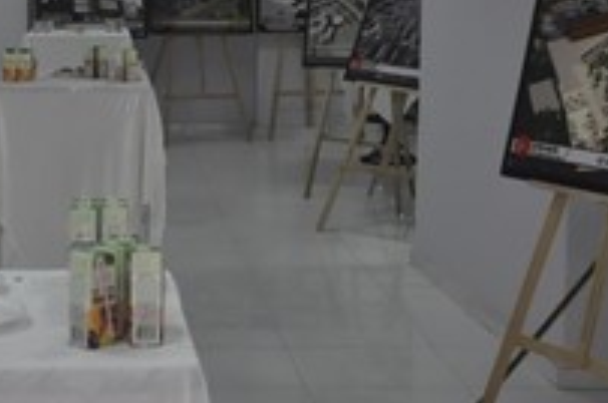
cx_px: 66
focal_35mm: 87
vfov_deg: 15.5
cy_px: 45
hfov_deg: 22.9
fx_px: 1467
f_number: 5
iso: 1000
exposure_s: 1/100
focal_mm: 18
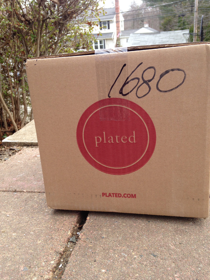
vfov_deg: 55.4
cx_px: 105
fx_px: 267
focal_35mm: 33
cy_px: 140
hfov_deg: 42.9
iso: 50
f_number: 2.4
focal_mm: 4.12
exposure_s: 1/224
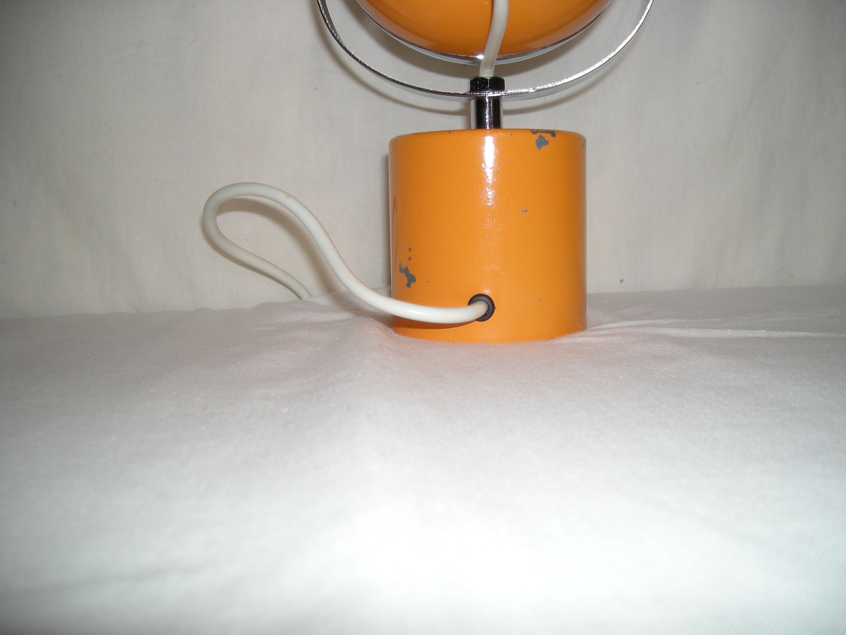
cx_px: 423
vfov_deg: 40.7
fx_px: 855
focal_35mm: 35
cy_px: 318
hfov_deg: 52.6
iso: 50
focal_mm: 5.7
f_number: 2.8
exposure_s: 1/54.6
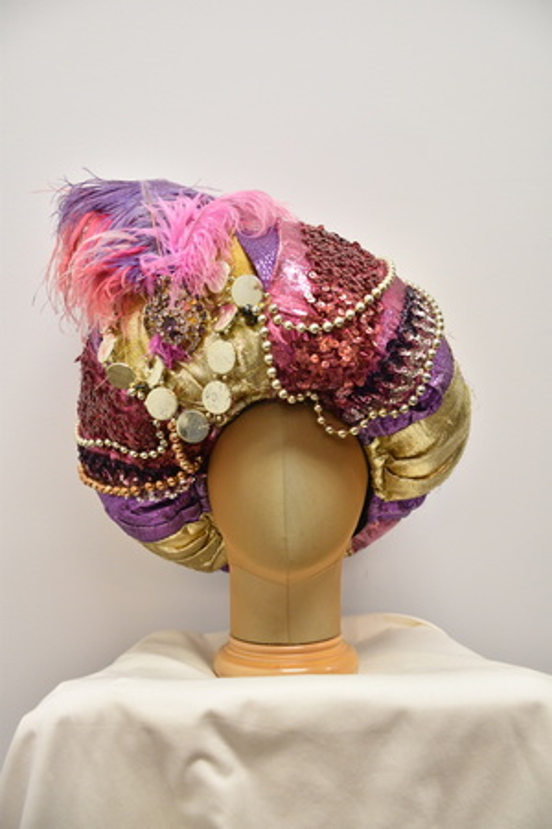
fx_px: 621
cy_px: 414
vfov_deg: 67.4
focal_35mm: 27
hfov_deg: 47.9
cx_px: 276
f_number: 4.5
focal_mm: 18
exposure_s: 1/80
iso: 1000
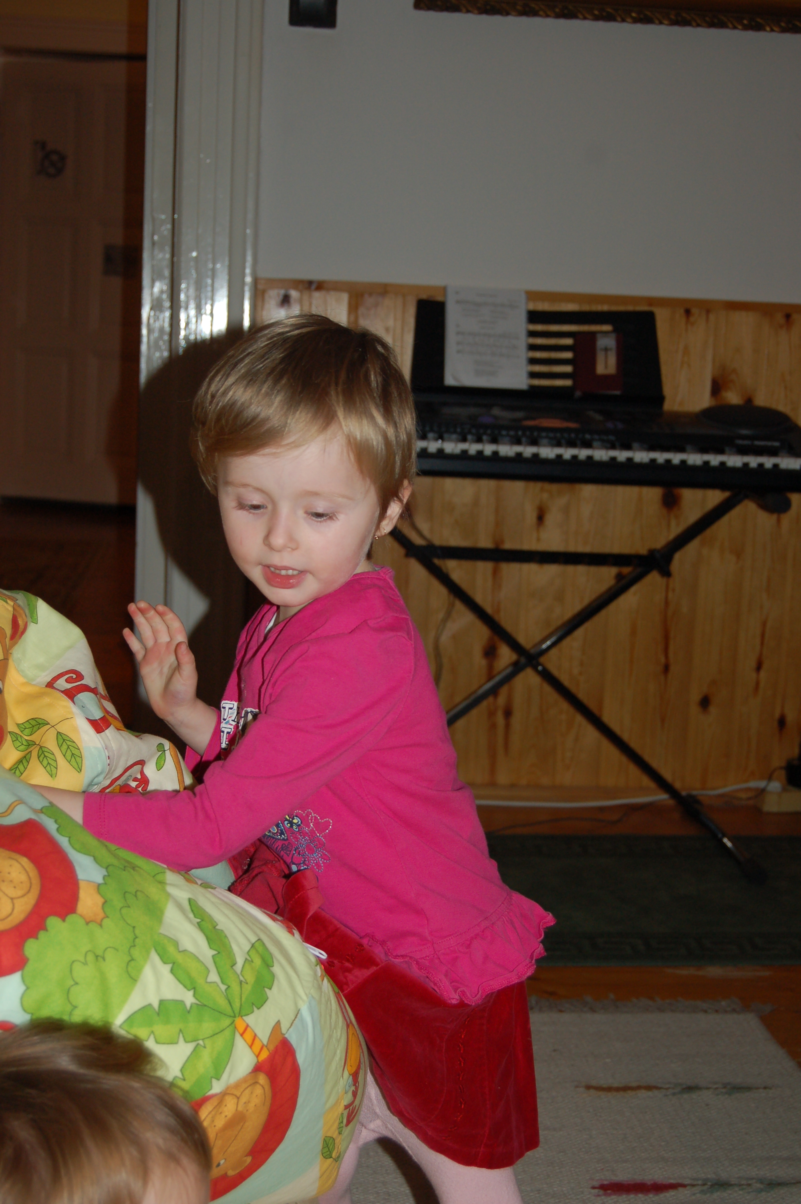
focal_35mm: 52
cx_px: 400
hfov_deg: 25.7
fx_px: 1755
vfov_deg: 37.9
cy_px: 602
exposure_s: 1/60
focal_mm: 35
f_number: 4.8
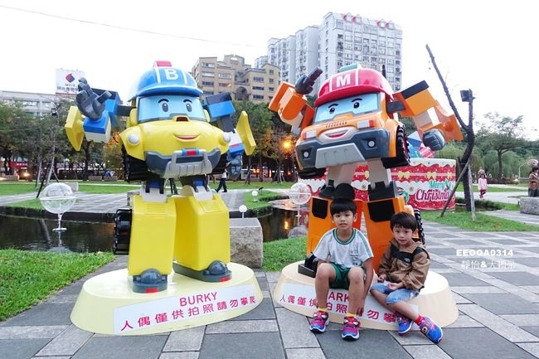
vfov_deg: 53.1
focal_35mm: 24
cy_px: 180
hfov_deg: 73.8
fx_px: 359
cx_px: 270
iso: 3200
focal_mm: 8.8
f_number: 3.2
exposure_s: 1/80
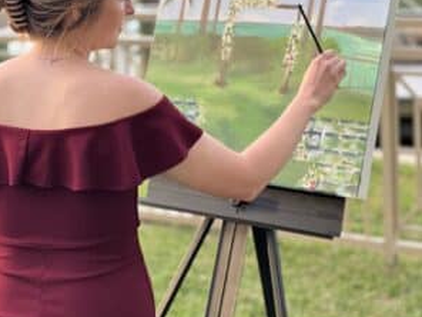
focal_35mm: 104
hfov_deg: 18.9
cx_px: 210
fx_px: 1268
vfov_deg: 14.2
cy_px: 94
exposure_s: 1/121
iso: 160
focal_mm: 9
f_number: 2.8
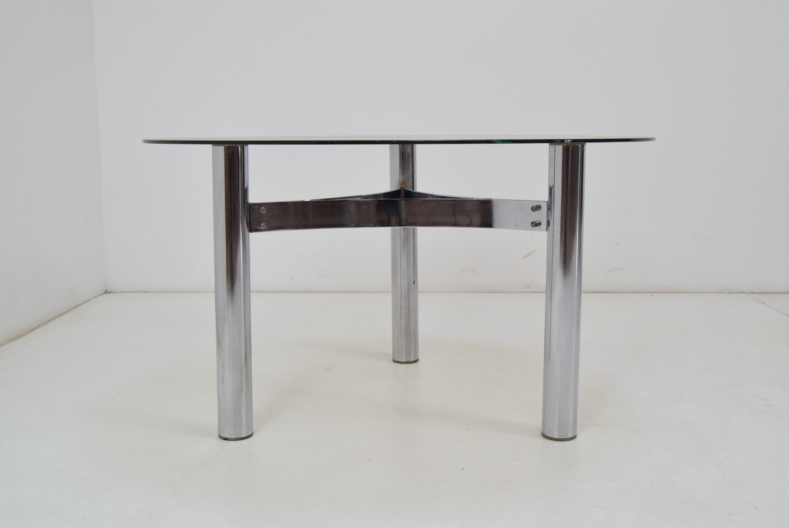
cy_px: 264
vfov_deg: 34.3
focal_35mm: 39
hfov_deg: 49.5
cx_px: 394
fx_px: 855
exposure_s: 1/250
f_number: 8
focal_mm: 26
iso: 1600
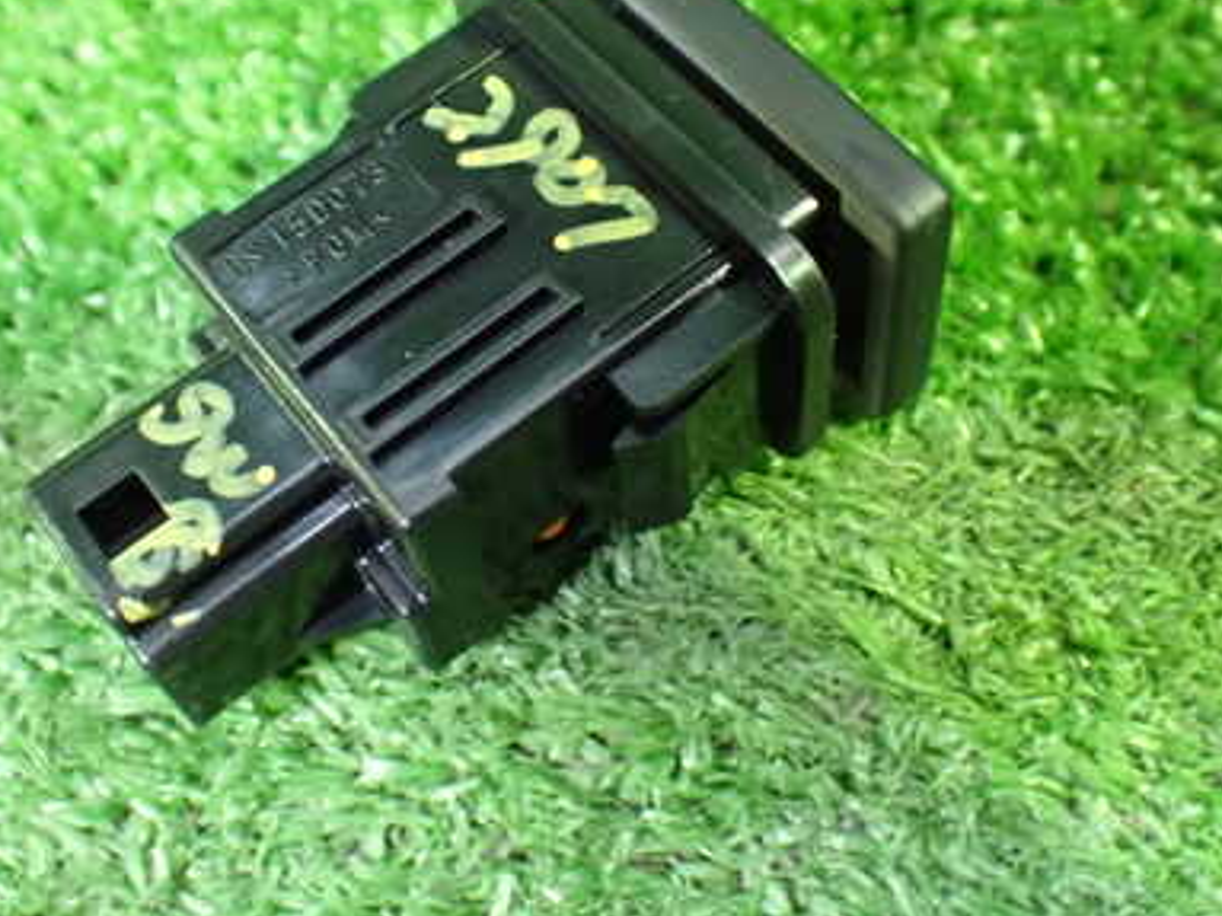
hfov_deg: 40.3
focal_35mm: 47
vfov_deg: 30.7
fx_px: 1659
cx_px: 520
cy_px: 342
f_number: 2.3
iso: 1250
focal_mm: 5.4
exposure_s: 1/30
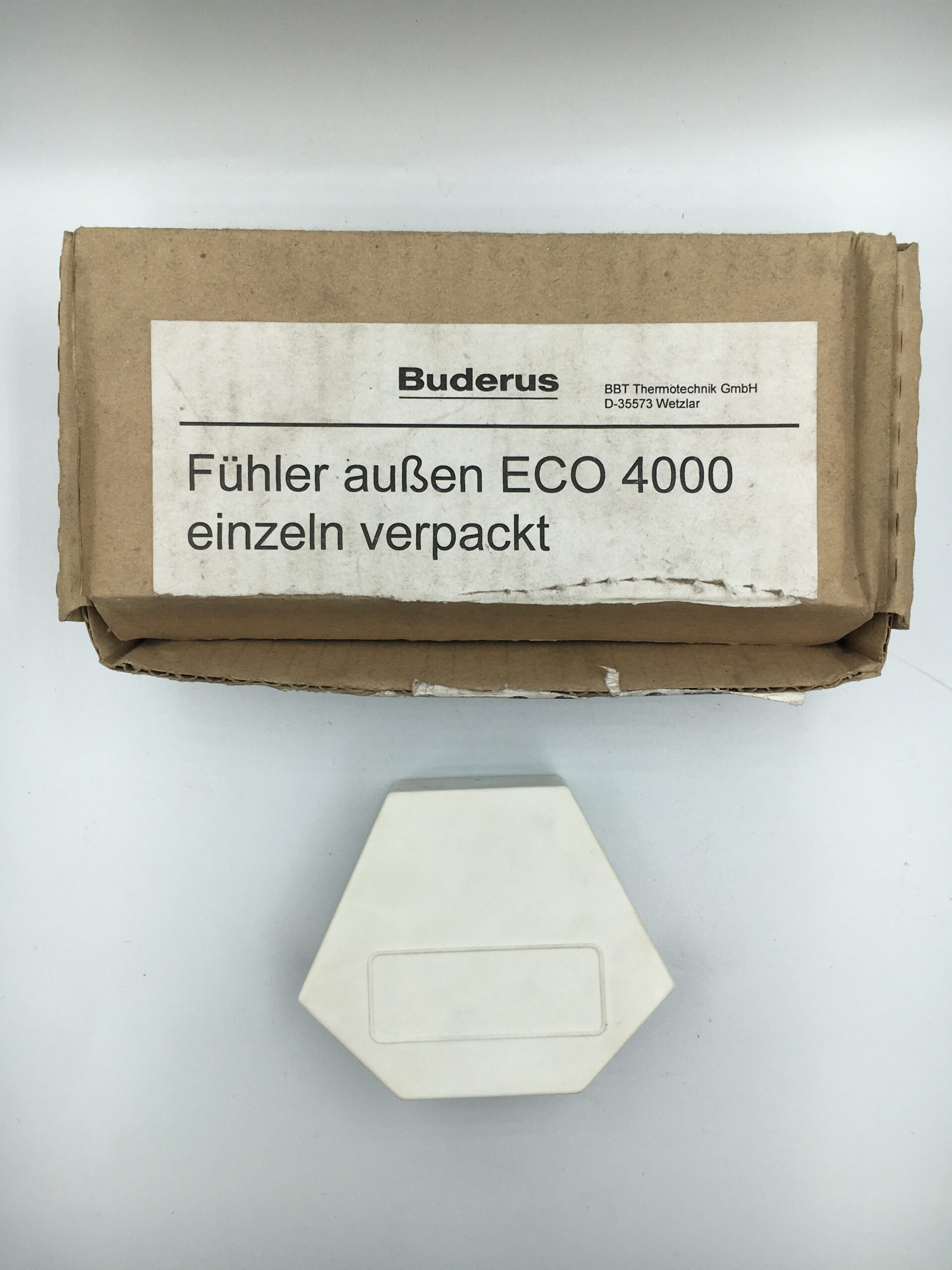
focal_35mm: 29
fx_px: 1063
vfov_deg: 61.7
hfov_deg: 48.2
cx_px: 476
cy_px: 635
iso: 25
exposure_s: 1/475
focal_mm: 4.15
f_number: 2.2
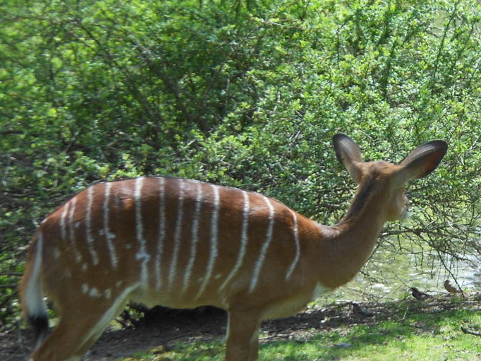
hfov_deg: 4.3
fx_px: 6390
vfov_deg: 3.2
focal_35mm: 460
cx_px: 465
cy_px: 178
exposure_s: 1/80
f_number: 5.6
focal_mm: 35
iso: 80
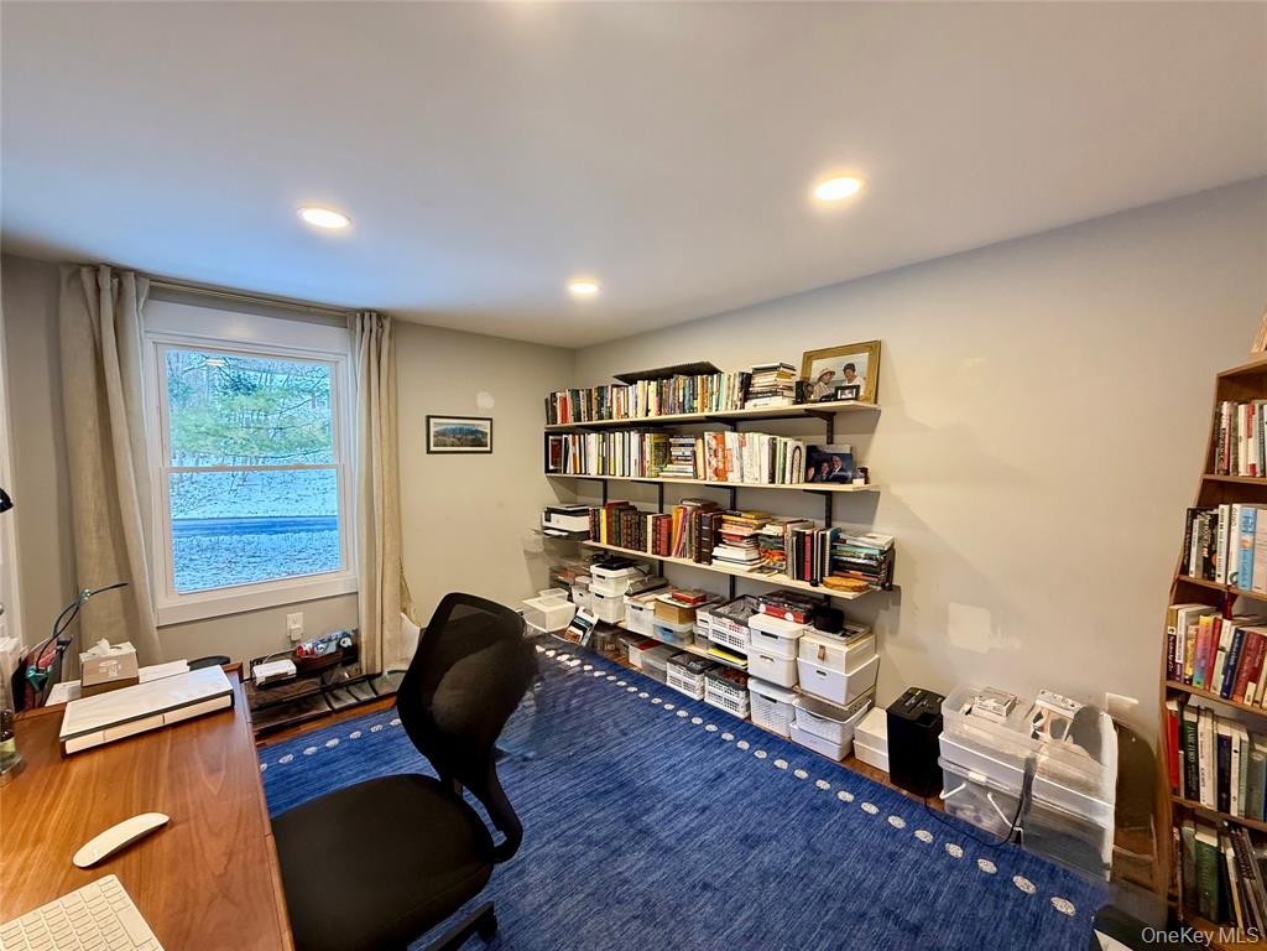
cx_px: 634
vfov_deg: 85.7
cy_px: 476
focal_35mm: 14
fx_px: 512
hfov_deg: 102.1
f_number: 2.2
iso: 200
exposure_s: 1/60
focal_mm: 2.22
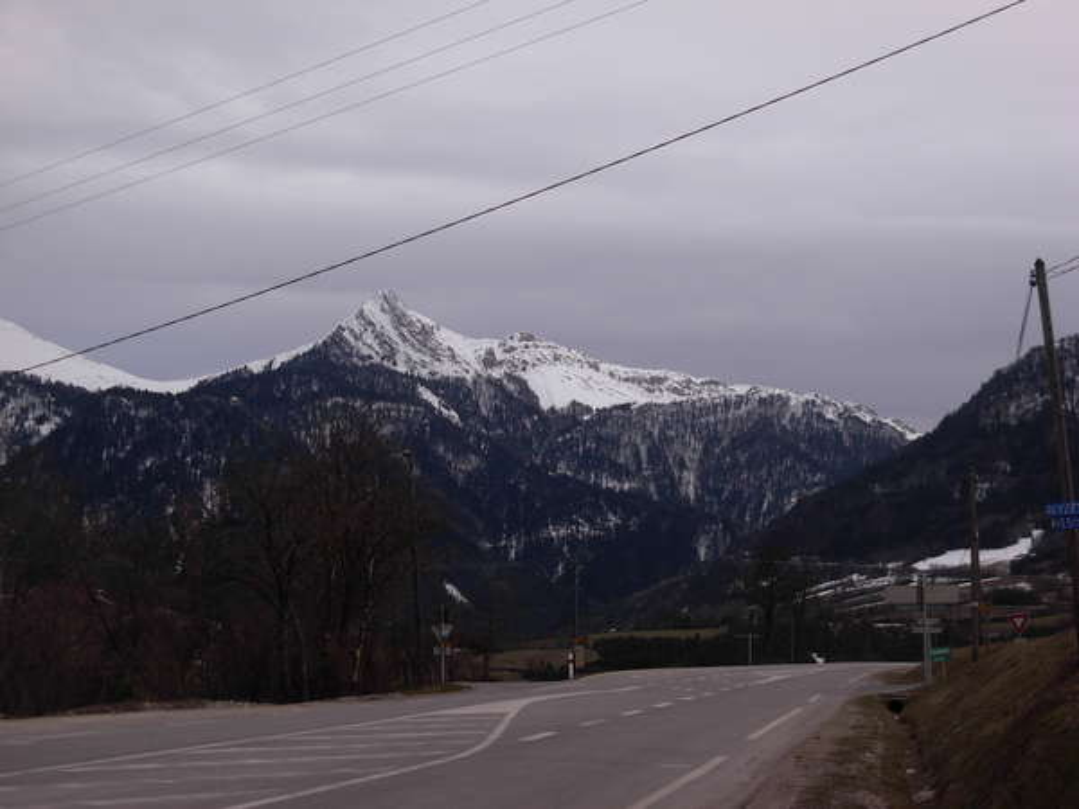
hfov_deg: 27.8
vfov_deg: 21.0
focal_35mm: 70
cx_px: 540
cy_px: 404
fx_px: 2182
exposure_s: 1/132
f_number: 3.5
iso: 79
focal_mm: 11.5
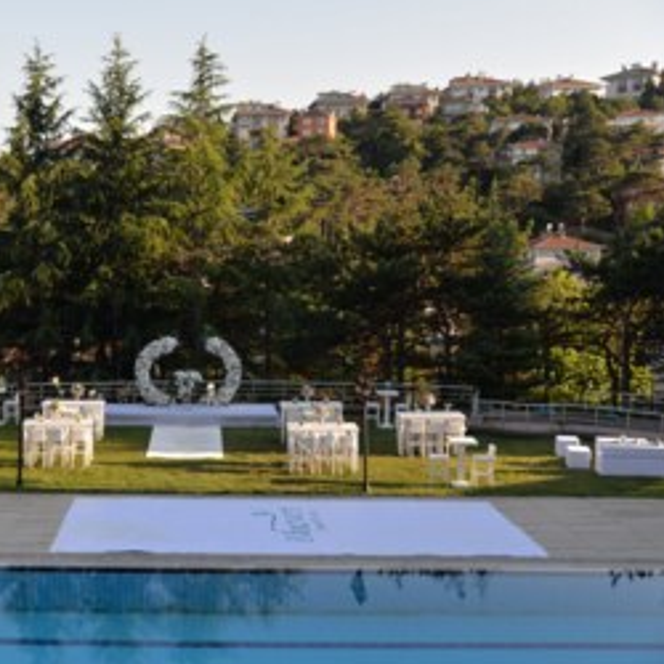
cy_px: 343
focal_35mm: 49
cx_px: 186
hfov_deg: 34.1
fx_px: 1063
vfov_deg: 34.7
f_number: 2.8
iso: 100
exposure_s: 1/640
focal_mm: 36
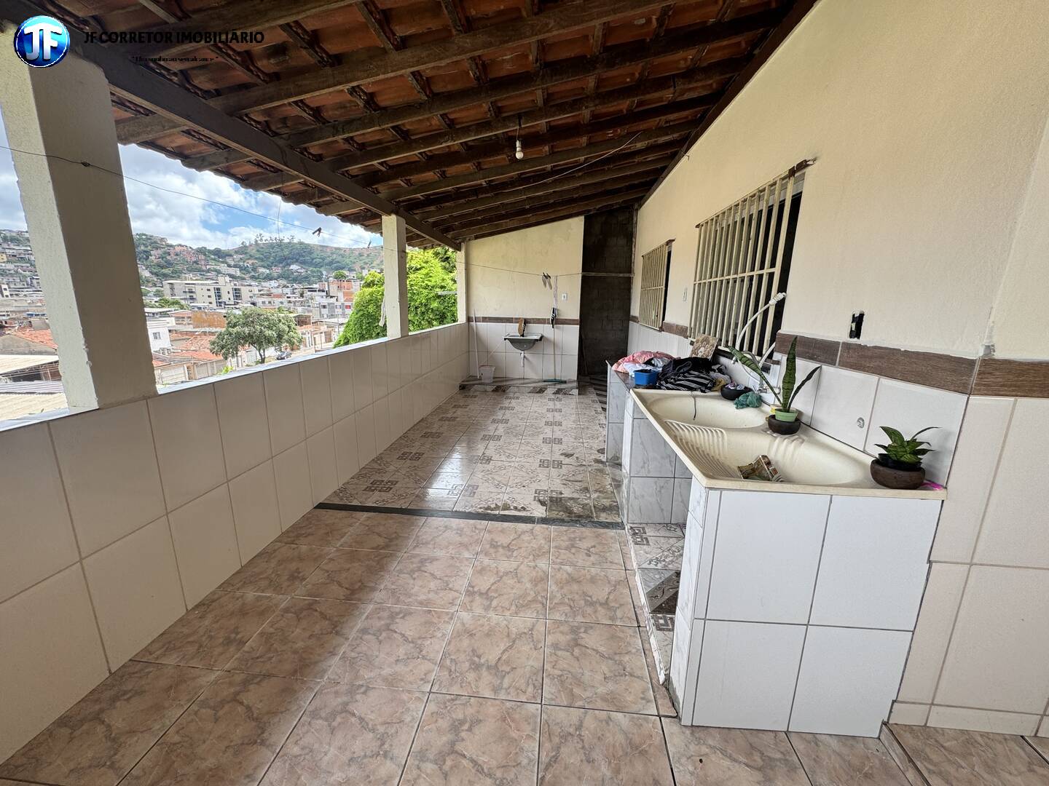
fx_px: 424
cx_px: 524
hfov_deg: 102.1
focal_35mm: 14
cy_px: 393
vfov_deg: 85.7
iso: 40
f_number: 2.2
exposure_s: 1/265
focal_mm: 2.22
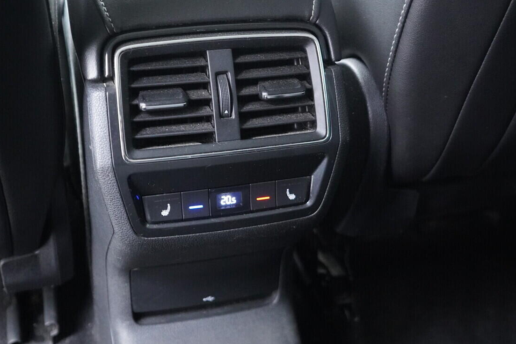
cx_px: 230
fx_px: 674
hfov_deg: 41.9
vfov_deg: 28.6
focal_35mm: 47
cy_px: 179
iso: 5000
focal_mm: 24
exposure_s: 1/40
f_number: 2.8
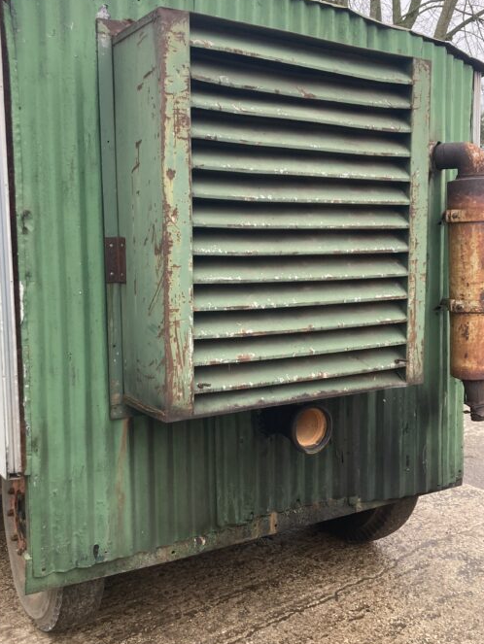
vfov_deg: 51.3
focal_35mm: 36
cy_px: 322
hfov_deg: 39.6
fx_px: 670
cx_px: 204
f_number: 1.8
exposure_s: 1/121
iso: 50
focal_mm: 3.99
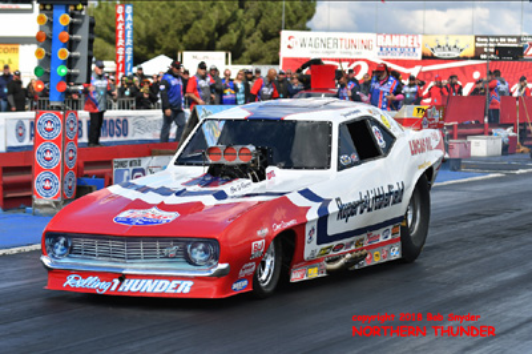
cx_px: 266
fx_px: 1728
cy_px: 177
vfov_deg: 11.7
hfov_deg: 17.5
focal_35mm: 117
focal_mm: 78
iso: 160
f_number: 5.6
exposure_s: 1/2000
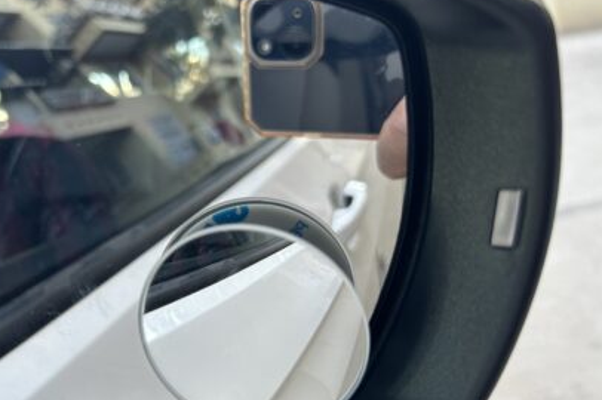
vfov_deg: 33.2
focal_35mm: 40
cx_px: 184
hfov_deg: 47.4
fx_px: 668
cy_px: 240
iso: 80
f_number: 1.5
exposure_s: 1/121
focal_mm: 5.7
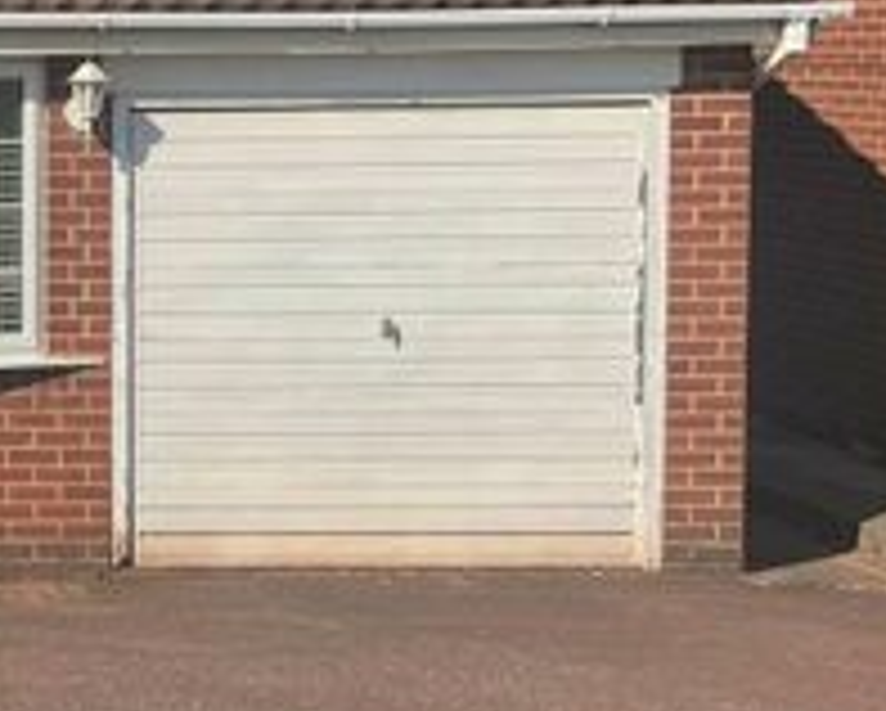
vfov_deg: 17.1
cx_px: -517
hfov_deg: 18.4
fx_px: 2362
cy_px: 227
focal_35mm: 90
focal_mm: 4.2
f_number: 1.6
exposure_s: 1/4651
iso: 32
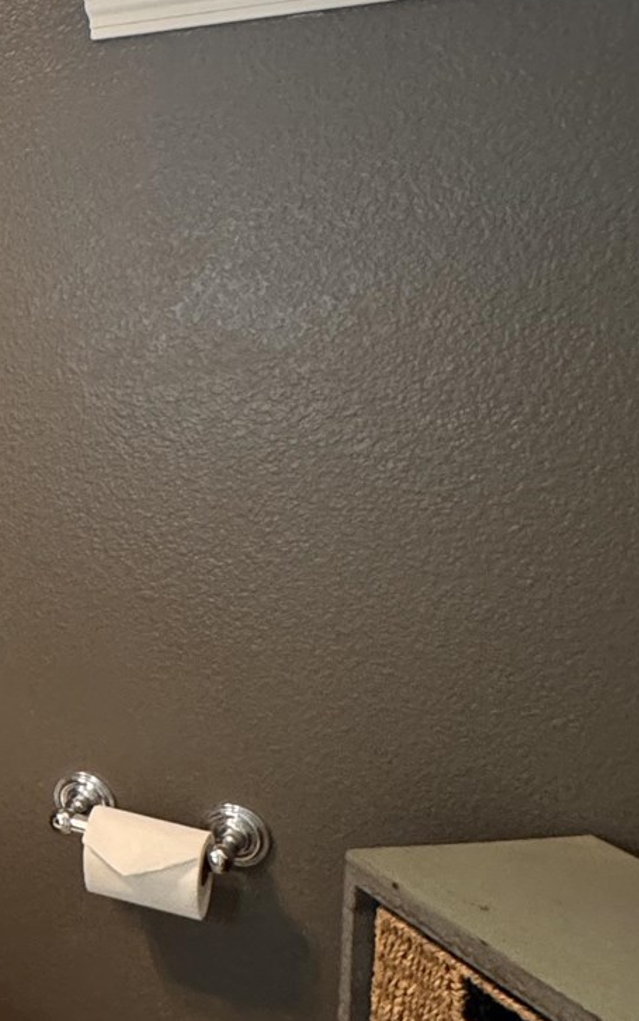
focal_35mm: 47
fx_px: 1308
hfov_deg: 20.6
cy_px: 441
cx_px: -465
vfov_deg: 42.5
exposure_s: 1/60
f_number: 2.2
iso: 250
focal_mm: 2.22
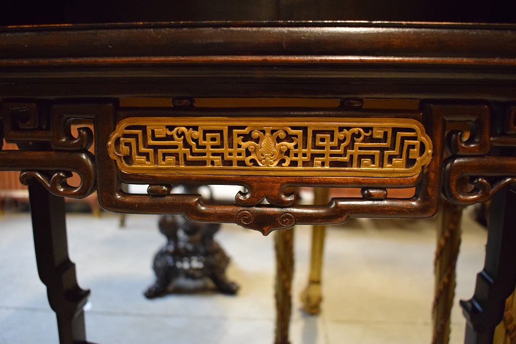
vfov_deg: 41.7
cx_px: 258
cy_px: 172
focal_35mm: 32
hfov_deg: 59.5
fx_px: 451
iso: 4500
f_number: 3.8
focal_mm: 21
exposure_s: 1/60
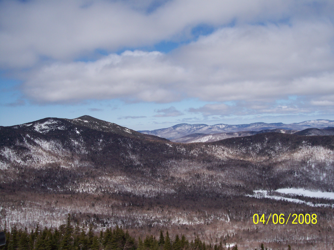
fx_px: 366
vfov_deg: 37.7
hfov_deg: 49.0
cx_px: 167
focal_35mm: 38
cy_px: 125
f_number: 4.8
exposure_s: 1/1000
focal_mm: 8
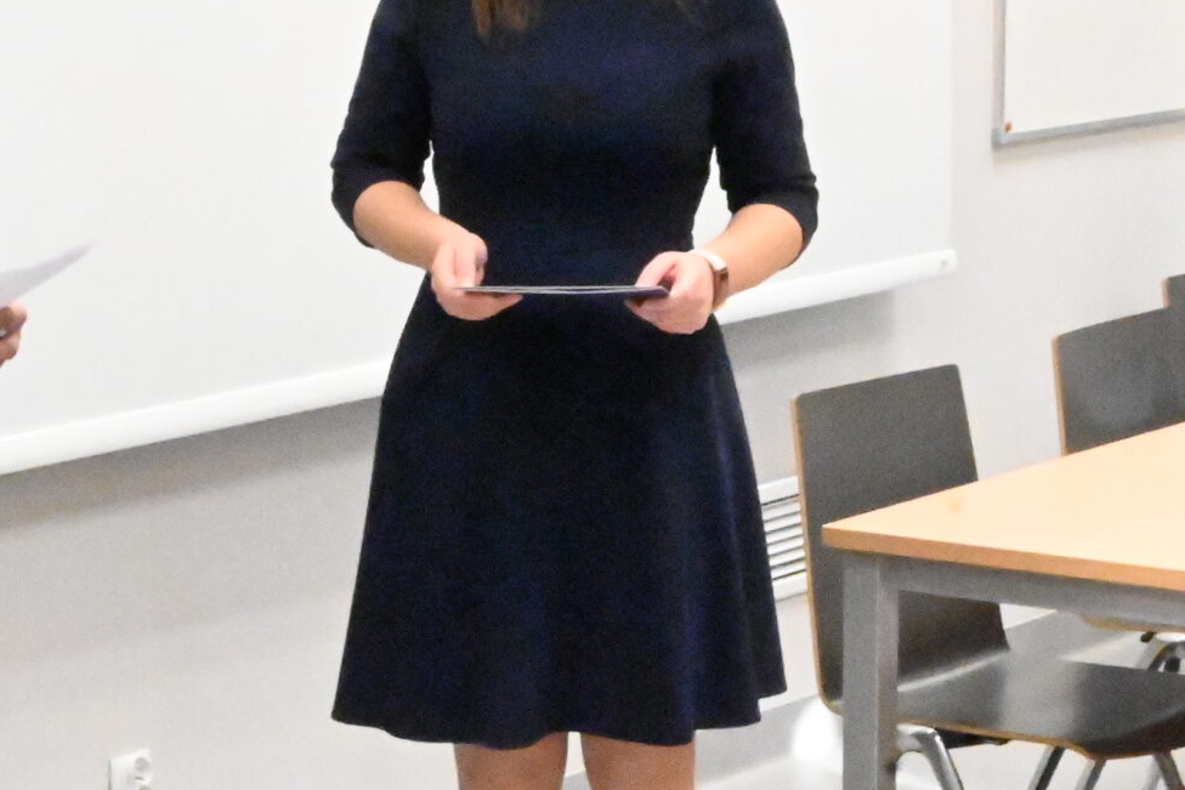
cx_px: 278
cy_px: 464
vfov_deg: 11.4
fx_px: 3949
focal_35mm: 120
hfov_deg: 17.0
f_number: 29
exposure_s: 1/50
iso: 28800
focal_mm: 30.5
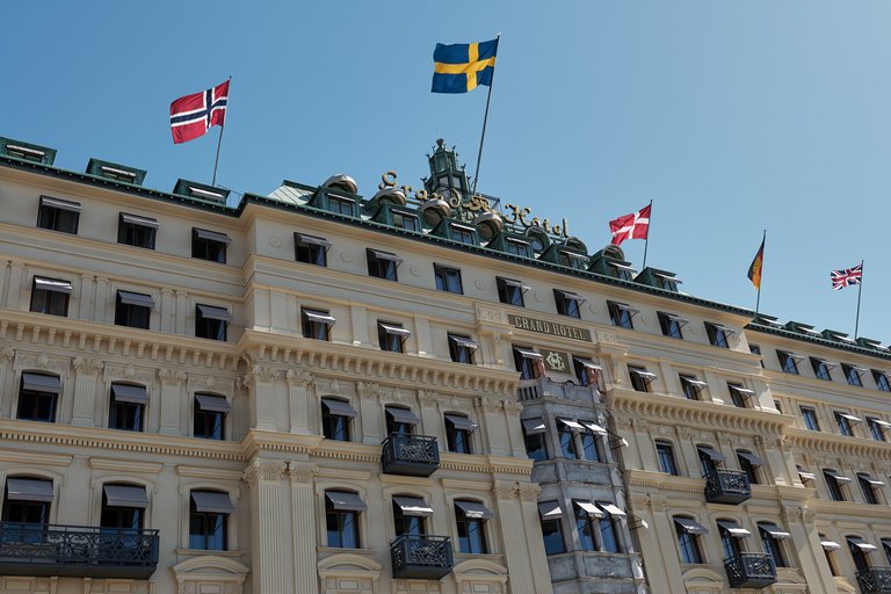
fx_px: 891
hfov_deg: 53.1
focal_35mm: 36
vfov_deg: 36.9
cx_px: 446
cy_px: 297
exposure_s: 1/180
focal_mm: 36
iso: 50
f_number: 6.8
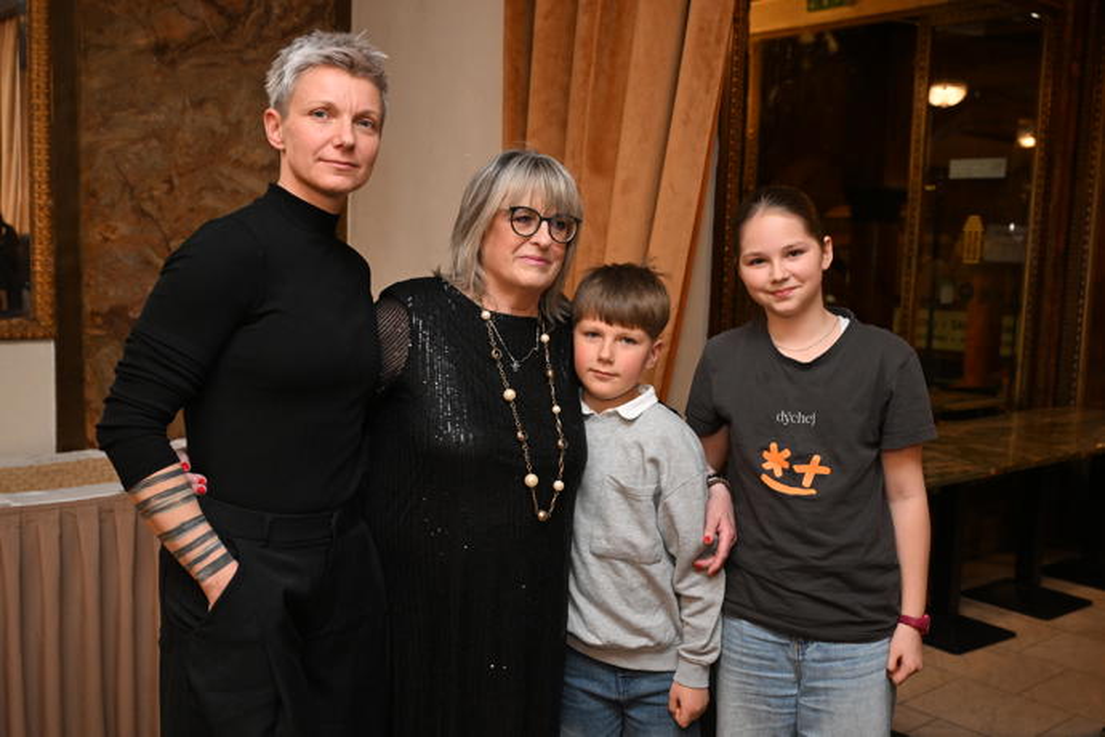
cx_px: 552
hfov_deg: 51.9
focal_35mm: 37
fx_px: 1136
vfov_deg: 35.9
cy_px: 368
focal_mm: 37
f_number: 4.5
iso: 2500
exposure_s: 1/160
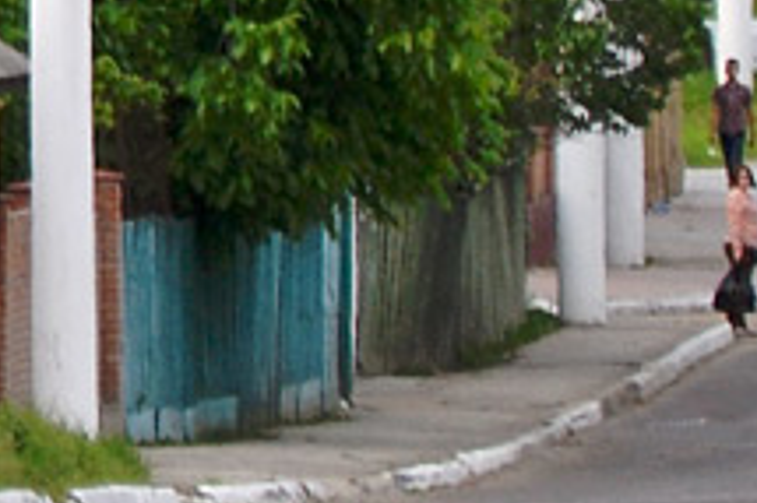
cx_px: -1215
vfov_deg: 1.6
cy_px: -510
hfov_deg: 2.3
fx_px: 18464
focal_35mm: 879
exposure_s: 1/200
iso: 125
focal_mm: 105
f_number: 6.3
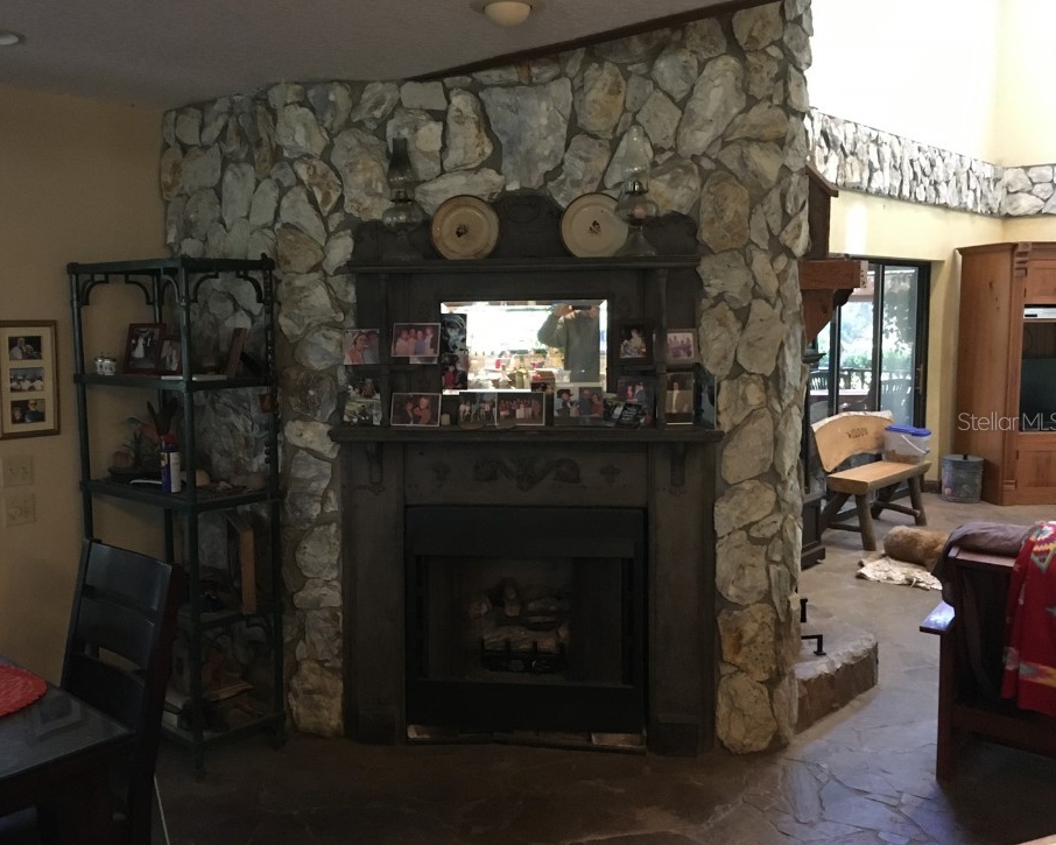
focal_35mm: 32
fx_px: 1000
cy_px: 421
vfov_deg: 45.8
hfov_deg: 55.5
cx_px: 471
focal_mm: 4.15
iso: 250
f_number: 2.2
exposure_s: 1/15
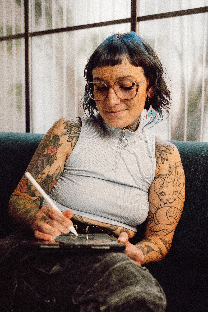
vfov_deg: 47.5
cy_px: 141
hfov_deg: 32.7
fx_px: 354
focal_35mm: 41
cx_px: 102
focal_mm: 36.8
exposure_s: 1/160
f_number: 3.5
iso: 1600
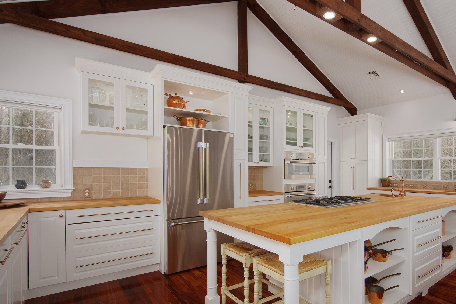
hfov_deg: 80.3
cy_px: 176
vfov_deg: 59.8
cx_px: 289
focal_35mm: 21
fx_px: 262
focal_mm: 14.5
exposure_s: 1/10
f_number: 7.1
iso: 400
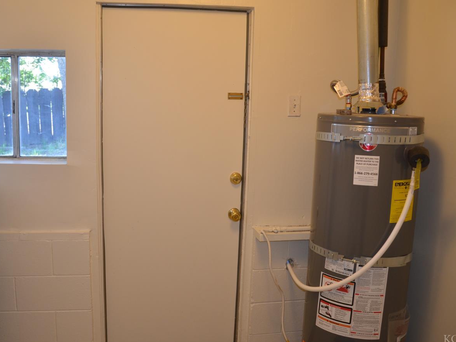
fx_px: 435
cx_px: 186
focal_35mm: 33
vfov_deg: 42.9
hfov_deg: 55.0
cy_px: 155
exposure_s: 1/60
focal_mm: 18
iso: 450
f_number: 3.5
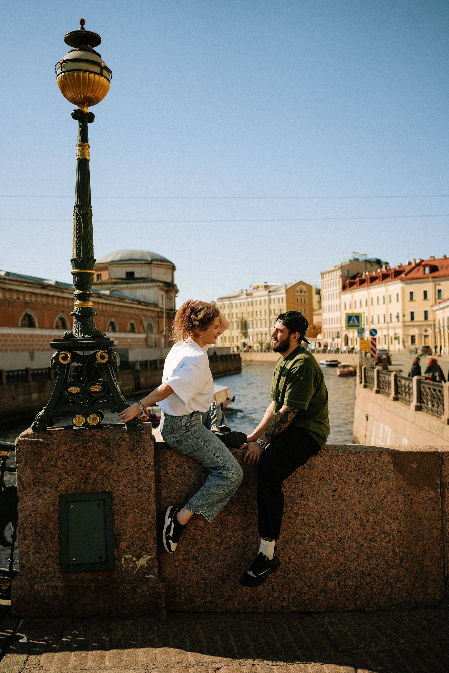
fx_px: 655
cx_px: 224
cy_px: 336
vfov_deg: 54.4
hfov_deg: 37.9
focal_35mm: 35
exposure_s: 1/3200
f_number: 2.8
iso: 125
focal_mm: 35
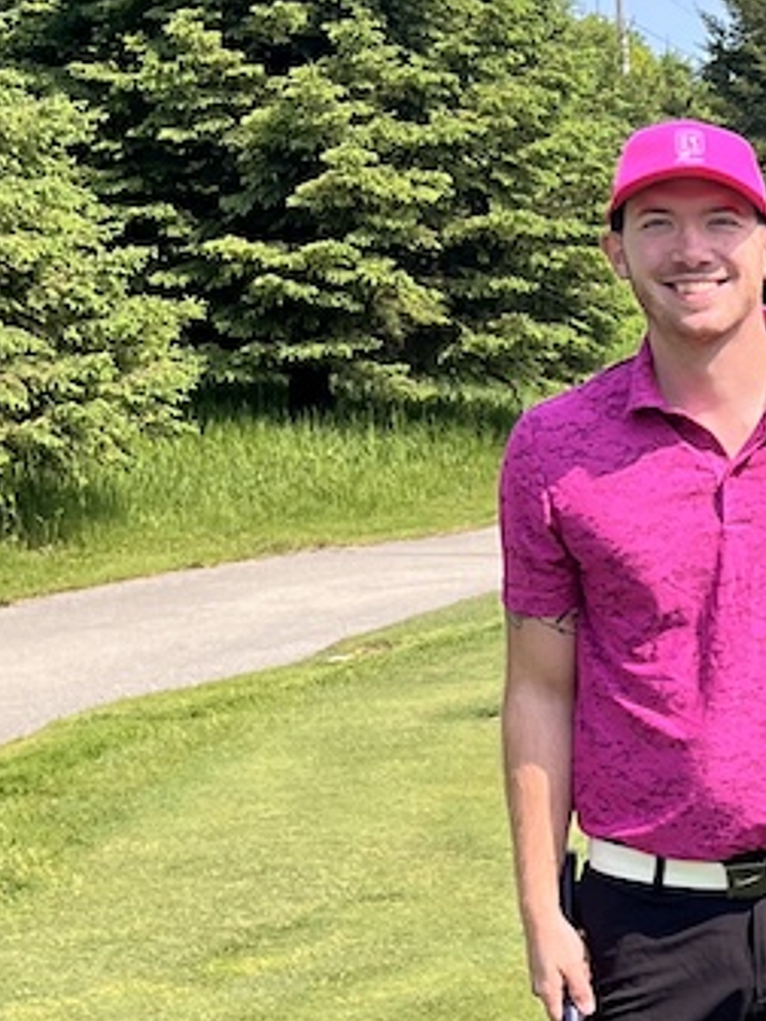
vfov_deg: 19.0
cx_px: 1347
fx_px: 3039
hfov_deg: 13.1
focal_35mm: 103
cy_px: 746
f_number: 1.5
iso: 50
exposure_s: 1/2457
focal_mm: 5.7
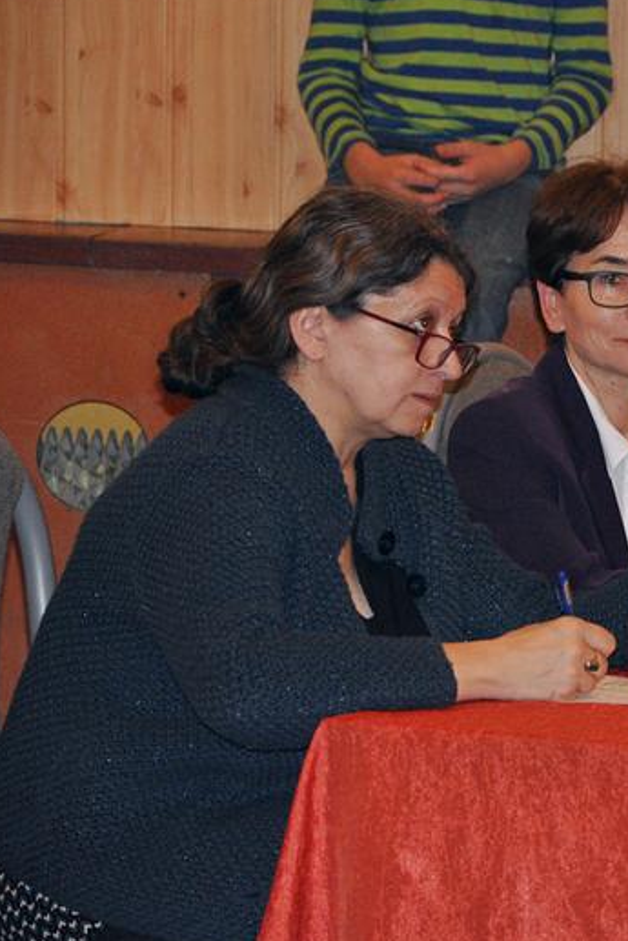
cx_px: 723
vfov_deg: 8.0
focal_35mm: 259
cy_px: 487
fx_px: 6767
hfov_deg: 5.3
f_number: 5.6
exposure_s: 1/60
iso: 2000
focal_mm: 105
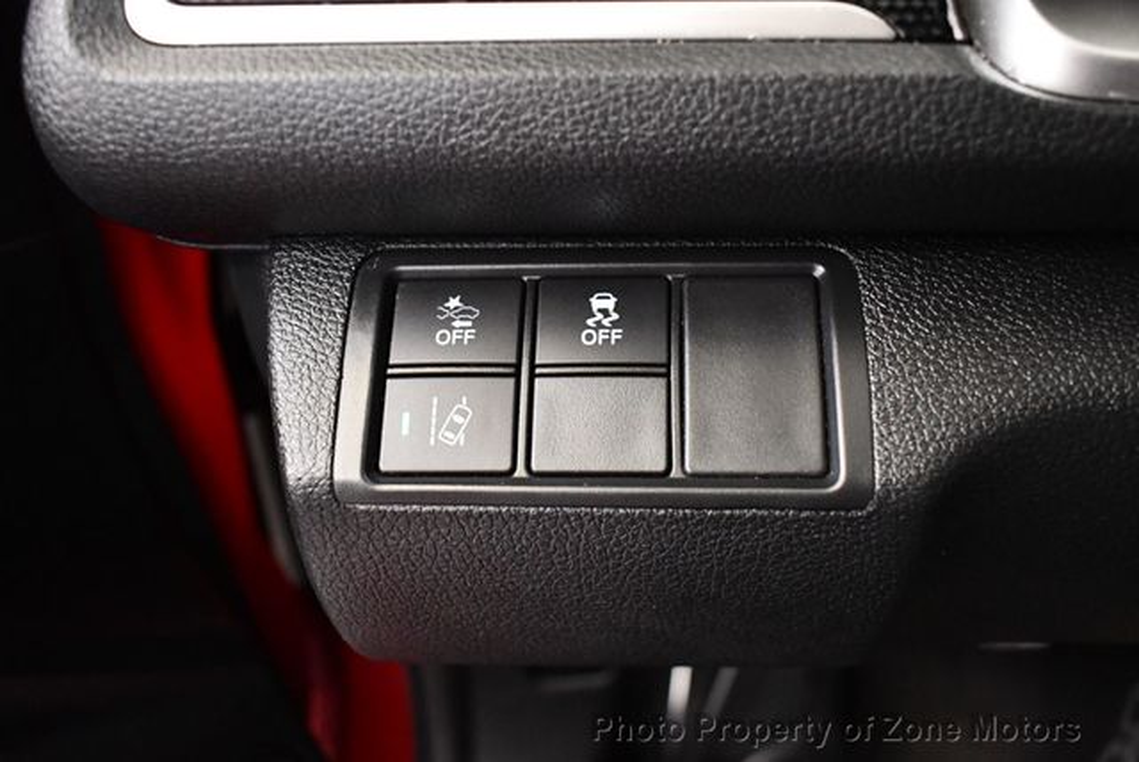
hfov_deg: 53.1
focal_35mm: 36
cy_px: 381
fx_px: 1140
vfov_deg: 36.9
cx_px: 570
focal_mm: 18
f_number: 3.5
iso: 4000
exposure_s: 1/60
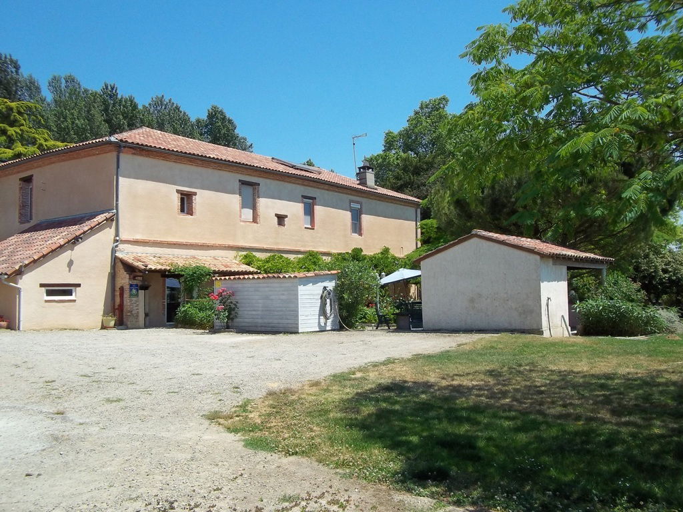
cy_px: 256
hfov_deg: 56.8
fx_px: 631
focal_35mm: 32
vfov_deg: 44.2
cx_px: 342
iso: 80
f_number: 5.5
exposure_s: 1/400
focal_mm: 5.7
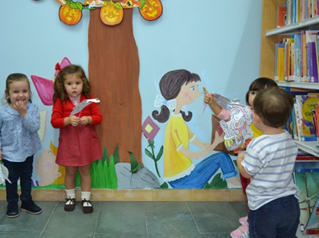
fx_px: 331
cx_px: 141
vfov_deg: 39.6
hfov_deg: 51.3
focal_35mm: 36
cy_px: 119
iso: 1250
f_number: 3.5
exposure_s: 1/60
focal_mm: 22
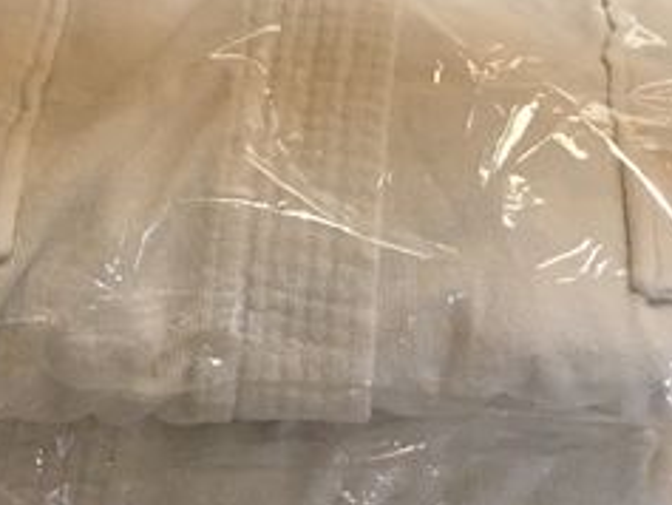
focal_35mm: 98
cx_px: 326
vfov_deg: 14.6
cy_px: -88
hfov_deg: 20.0
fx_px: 1903
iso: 80
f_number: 2.2
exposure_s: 1/15
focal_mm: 4.15
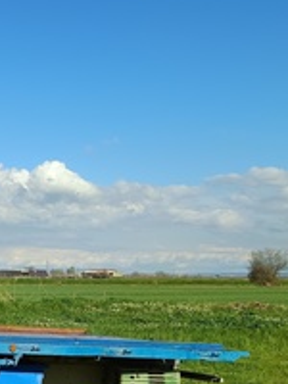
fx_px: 732
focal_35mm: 66
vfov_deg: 29.1
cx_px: -164
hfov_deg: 19.1
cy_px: 275
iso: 51
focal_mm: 5.31
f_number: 1.7
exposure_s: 1/560
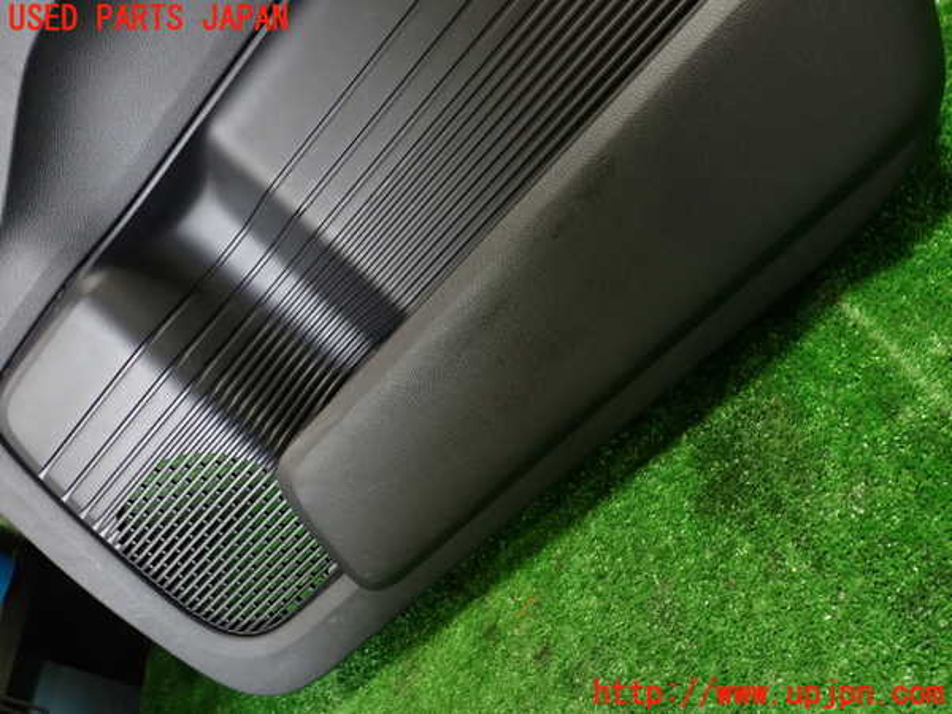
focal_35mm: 30
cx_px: 476
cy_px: 357
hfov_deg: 60.0
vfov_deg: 46.8
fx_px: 825
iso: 320
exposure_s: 1/30
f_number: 2.3
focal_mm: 5.4
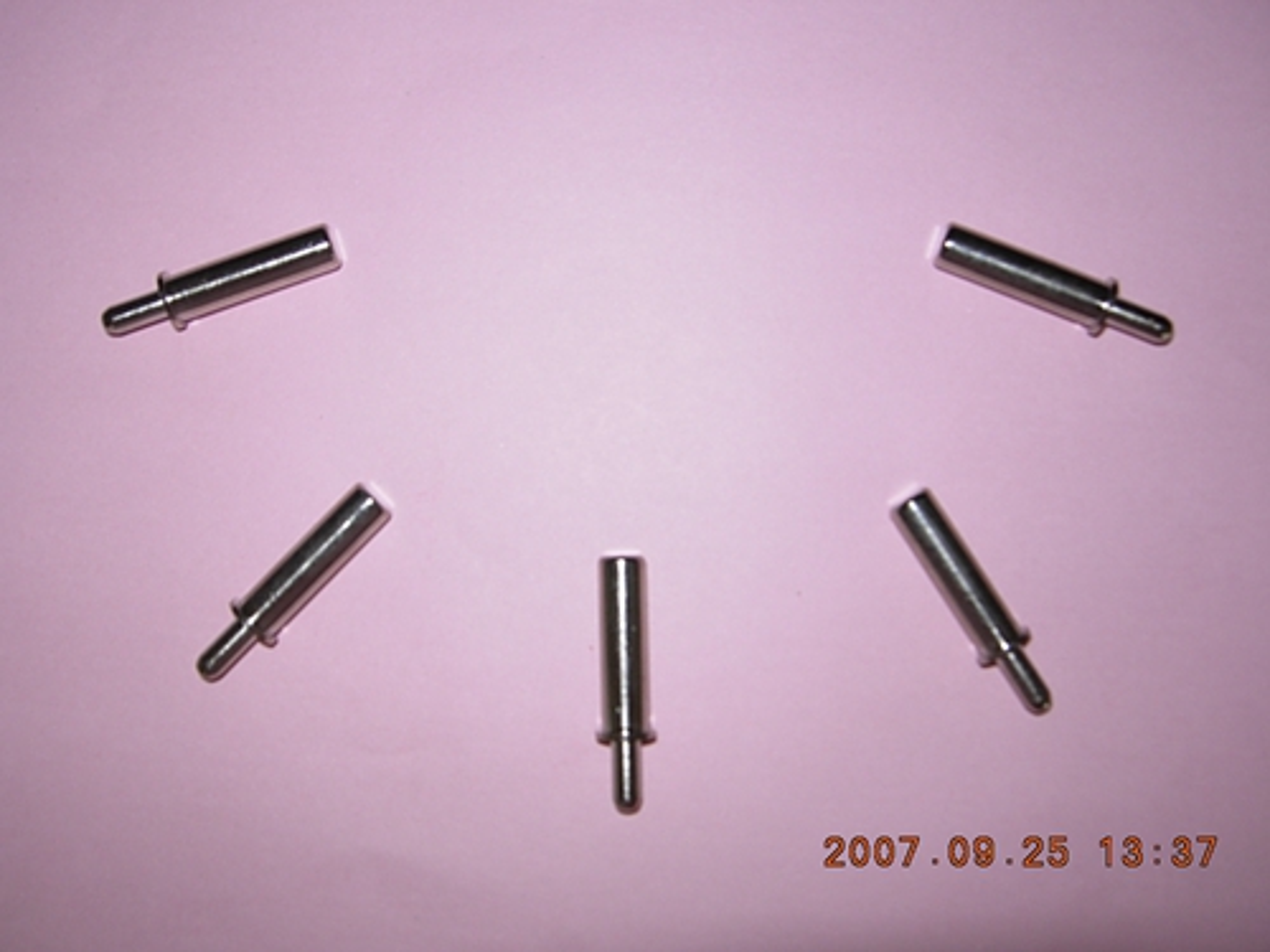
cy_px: 476
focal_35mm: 36
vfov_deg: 39.7
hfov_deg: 51.4
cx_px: 635
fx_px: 1321
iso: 50
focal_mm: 7.5
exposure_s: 1/45.2
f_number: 3.8
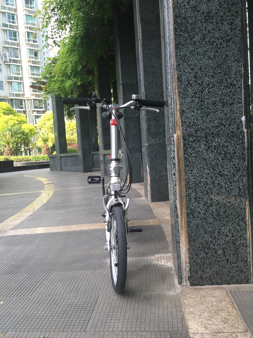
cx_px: 126
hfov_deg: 48.2
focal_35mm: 29
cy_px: 169
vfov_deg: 61.7
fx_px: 283
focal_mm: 4.15
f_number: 2.2
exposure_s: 1/311
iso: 32
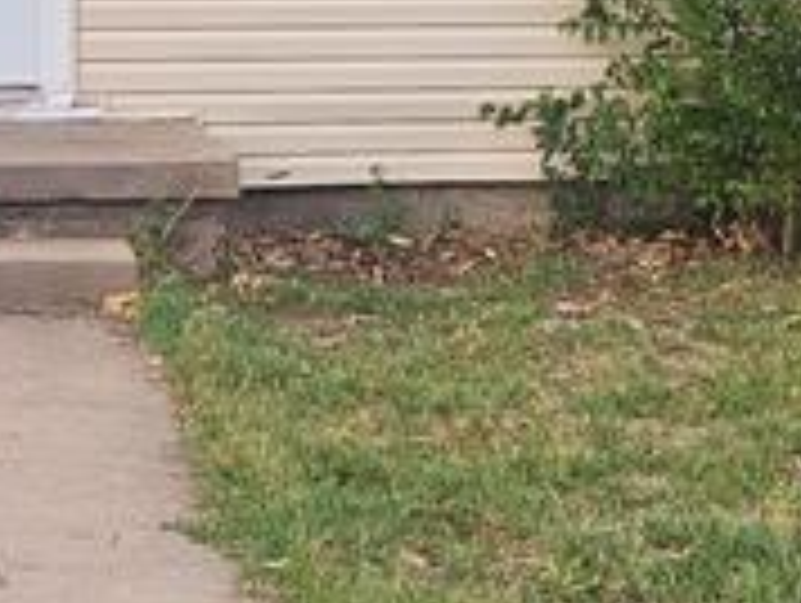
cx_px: 94
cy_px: -324
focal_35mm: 132
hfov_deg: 14.8
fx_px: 3059
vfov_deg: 10.8
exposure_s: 1/393
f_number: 1.8
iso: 25
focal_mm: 5.4
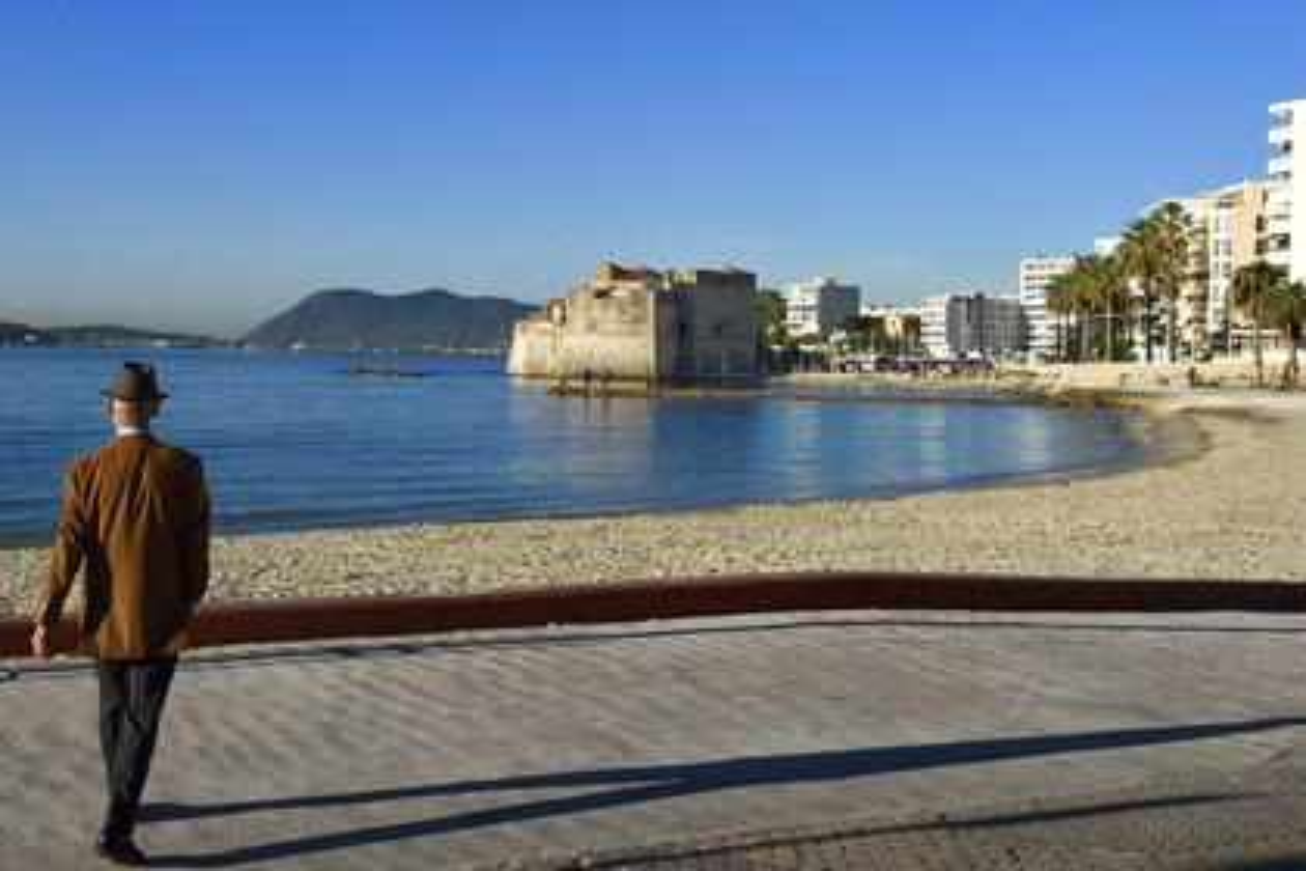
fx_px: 1306
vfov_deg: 36.9
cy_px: 436
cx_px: 653
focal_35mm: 36
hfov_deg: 53.1
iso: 200
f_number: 14
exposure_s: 1/250
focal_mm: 36
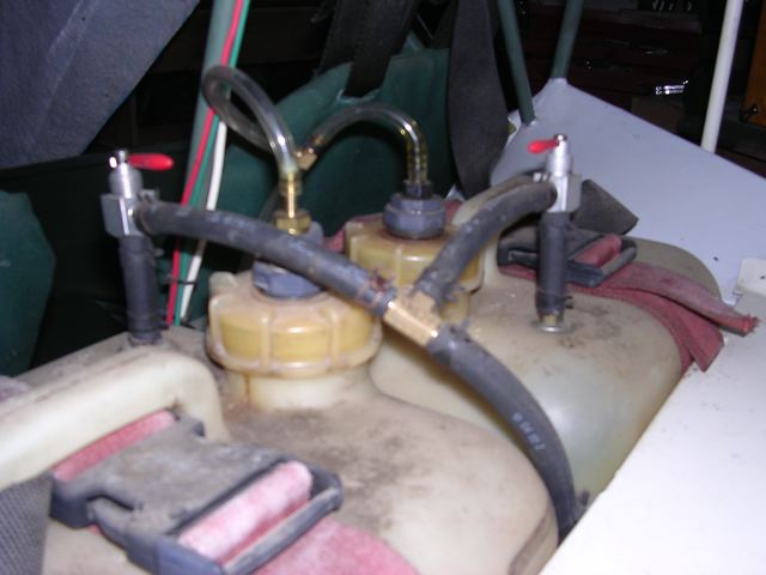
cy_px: 288
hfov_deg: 49.0
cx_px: 383
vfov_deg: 37.7
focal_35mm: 38
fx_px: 841
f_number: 2.8
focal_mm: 5.8
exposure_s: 1/60.1
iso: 100
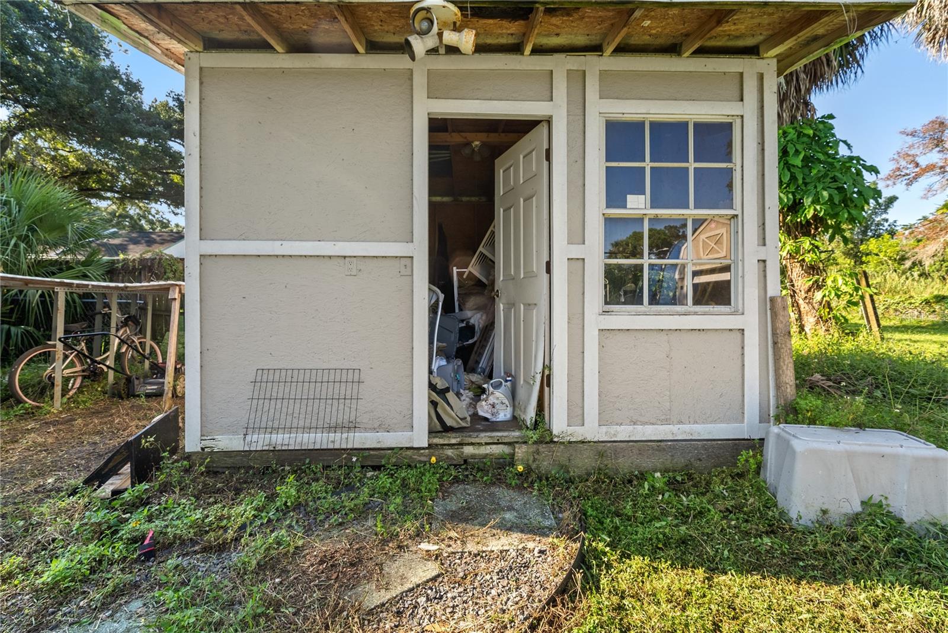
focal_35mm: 14
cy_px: 316
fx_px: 369
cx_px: 474
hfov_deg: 104.2
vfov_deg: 81.3
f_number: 9
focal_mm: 14
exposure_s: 1/100
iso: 800
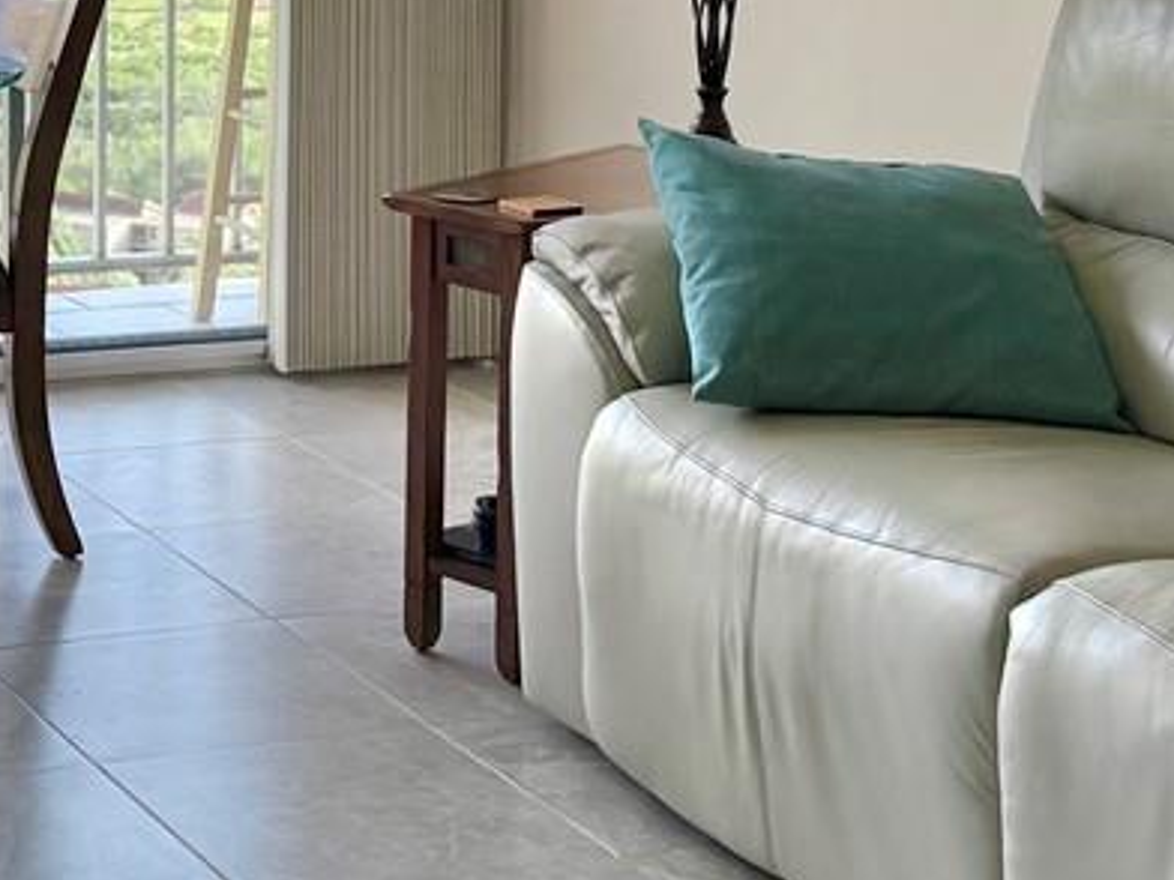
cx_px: -9
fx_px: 3324
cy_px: -144
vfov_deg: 14.7
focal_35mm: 98
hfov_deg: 19.4
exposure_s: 1/708
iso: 100
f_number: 1.78
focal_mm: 6.76
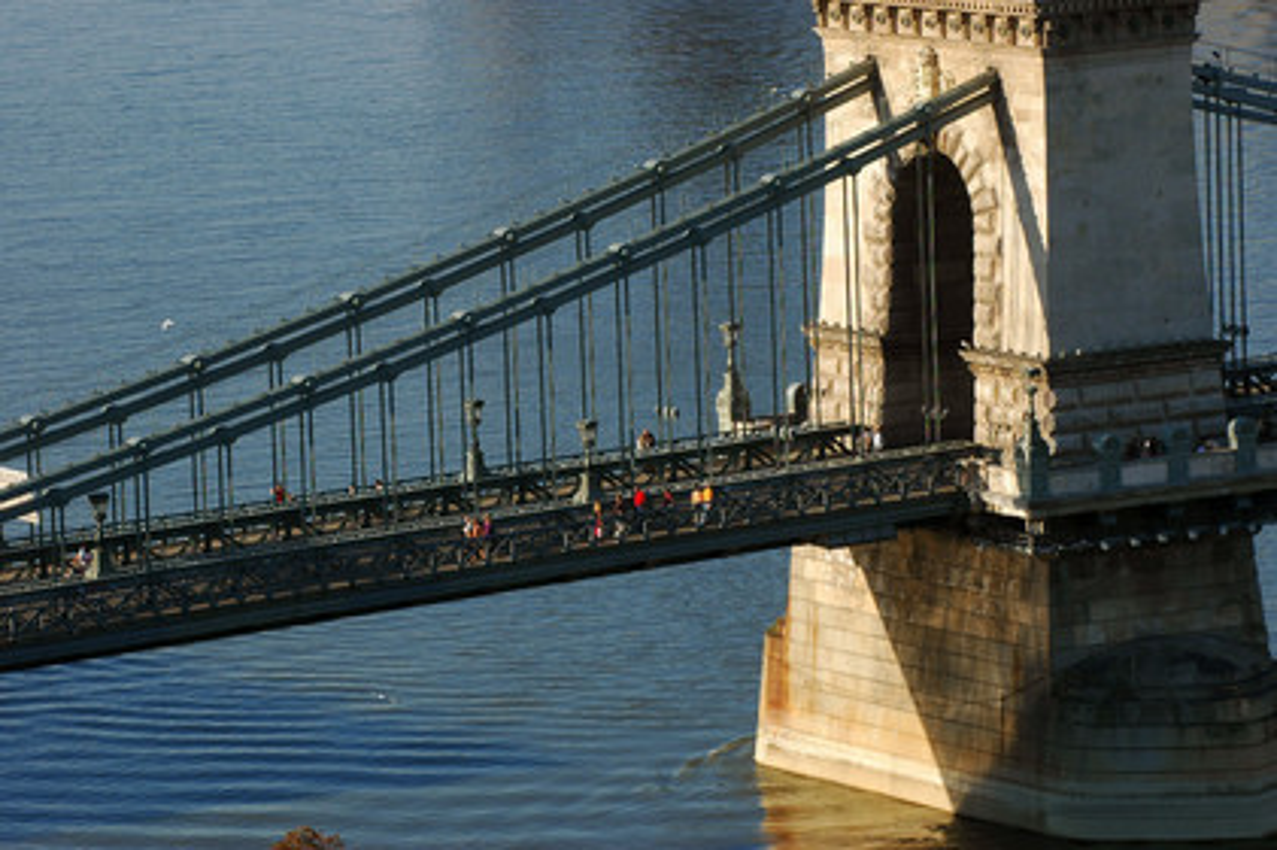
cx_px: 638
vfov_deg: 6.1
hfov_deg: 9.2
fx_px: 7975
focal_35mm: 225
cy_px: 425
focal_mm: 150
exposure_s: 1/320
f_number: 7.1
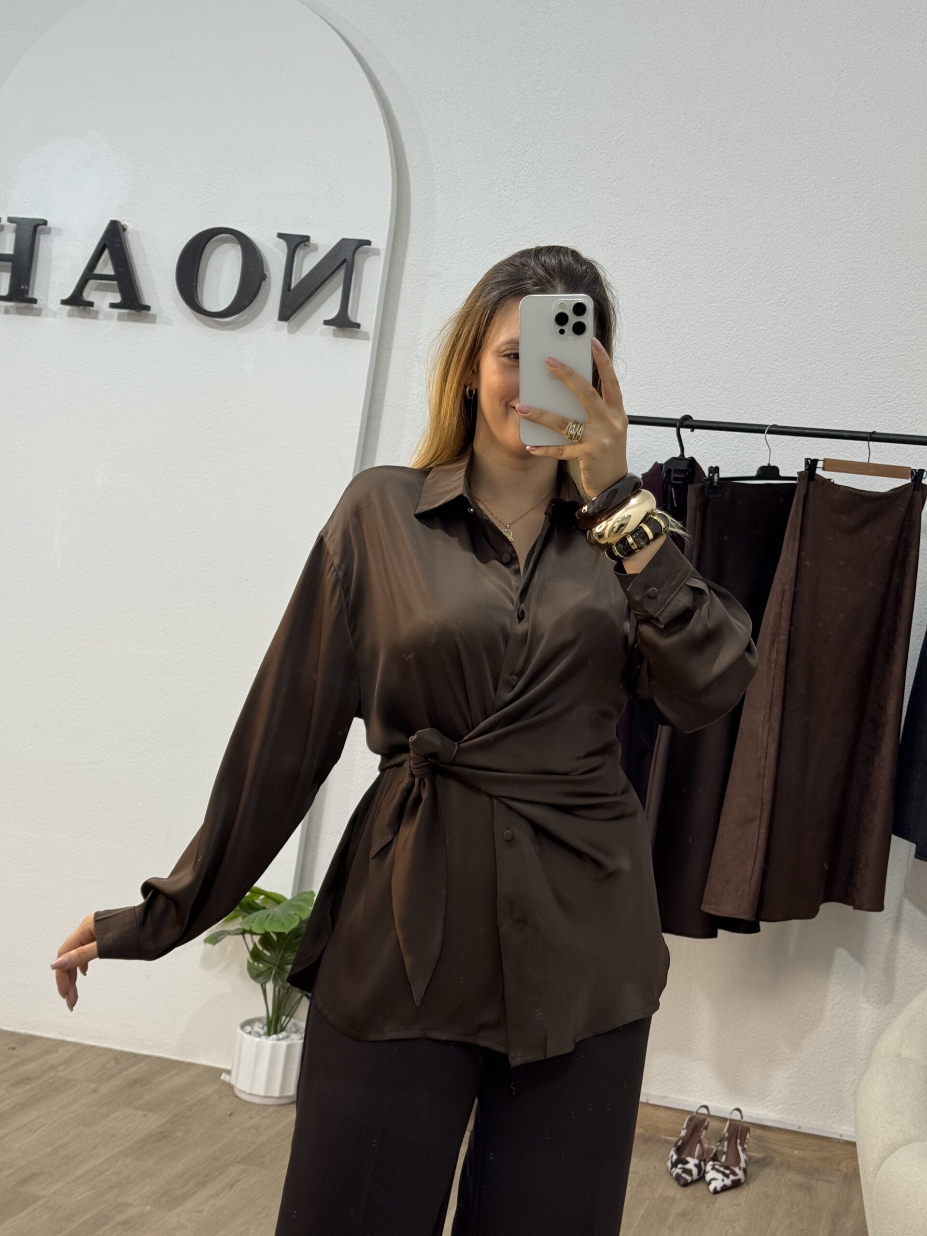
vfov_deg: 39.7
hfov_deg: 30.3
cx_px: 464
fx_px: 1714
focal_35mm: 48
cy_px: 618
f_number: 1.78
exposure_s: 1/50
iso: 64
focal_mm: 6.76
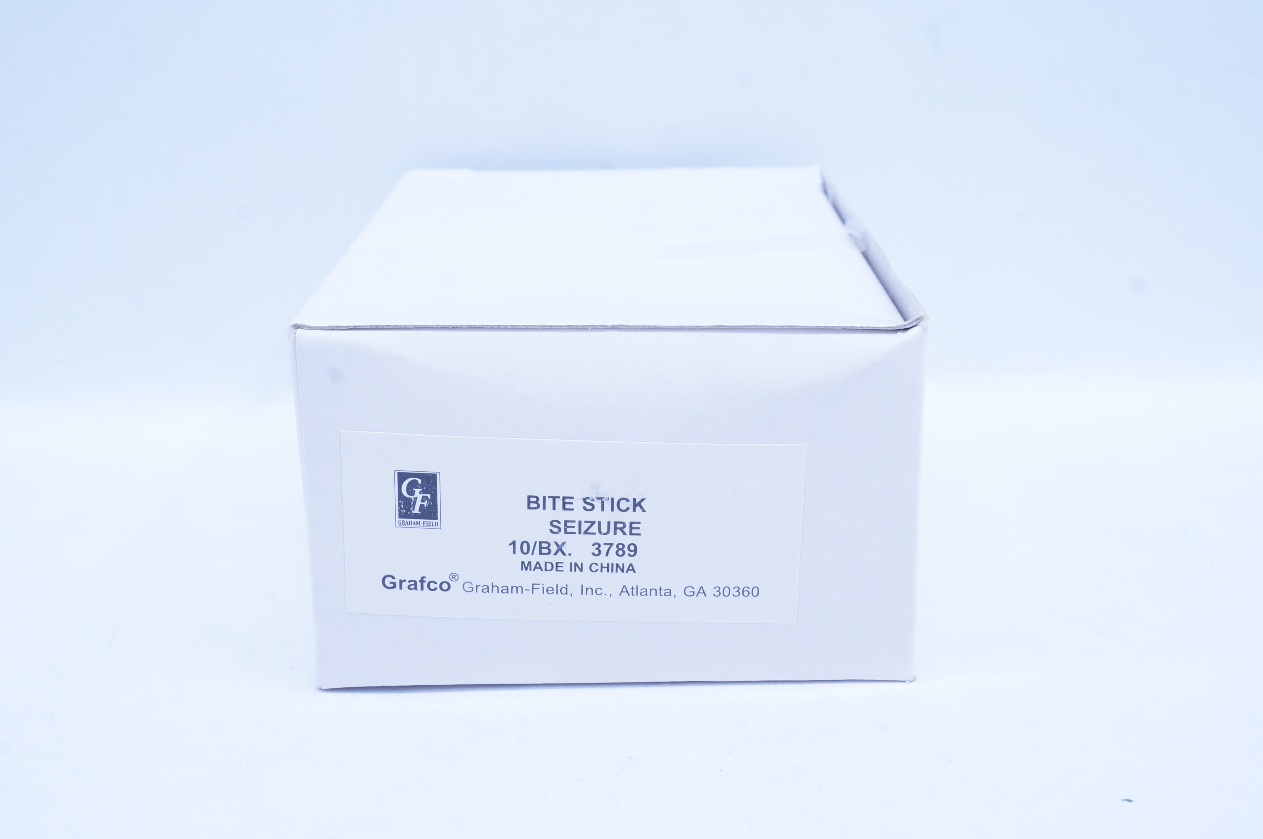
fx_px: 1577
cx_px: 632
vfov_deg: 29.8
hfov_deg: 43.6
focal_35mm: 45
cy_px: 420
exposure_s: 1/13
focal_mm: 30
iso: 400
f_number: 13
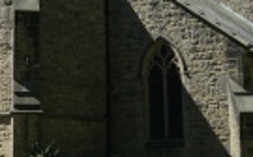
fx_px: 730
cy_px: 7
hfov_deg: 19.5
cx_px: 67
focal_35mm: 106
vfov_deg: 12.2
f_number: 10
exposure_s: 1/420
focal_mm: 23
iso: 800
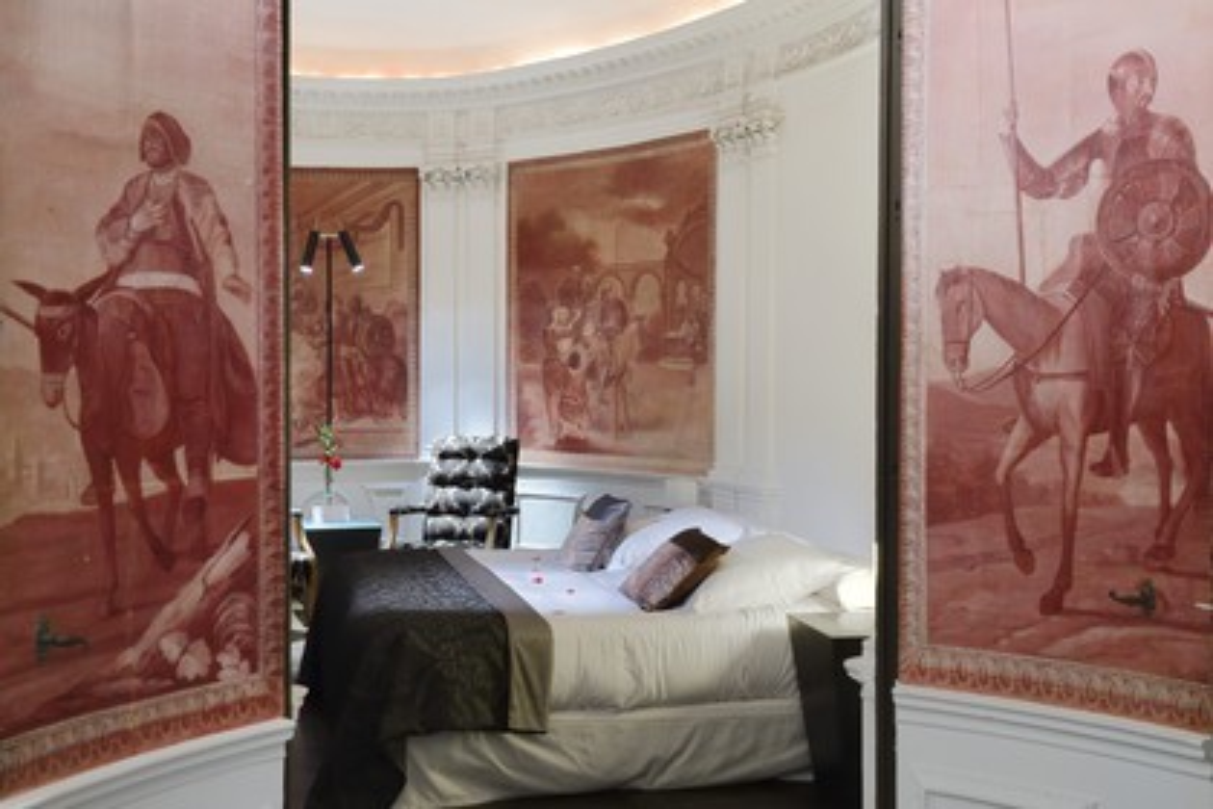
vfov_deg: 35.1
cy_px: 404
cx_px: 606
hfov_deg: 50.7
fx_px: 1280
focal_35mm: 38
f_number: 11
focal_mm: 38
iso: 1600
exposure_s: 1/1.67
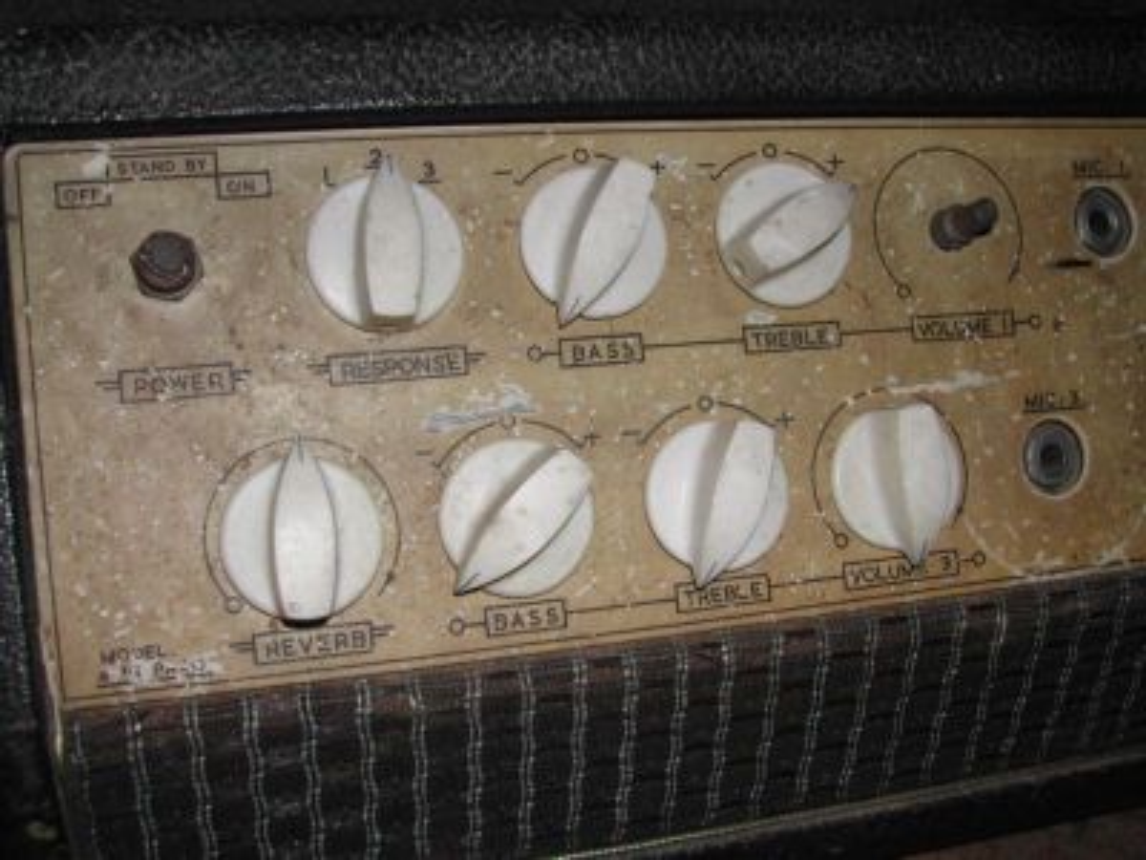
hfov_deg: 49.0
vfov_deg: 37.7
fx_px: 1258
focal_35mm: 38
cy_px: 430
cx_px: 573
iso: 100
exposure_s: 1/60
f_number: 7.6
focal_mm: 8
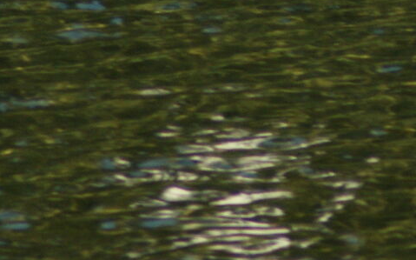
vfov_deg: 0.6
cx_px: 166
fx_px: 26033
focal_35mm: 2297
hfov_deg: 0.9
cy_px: -304
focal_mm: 300
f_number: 5.6
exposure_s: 1/500
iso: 250
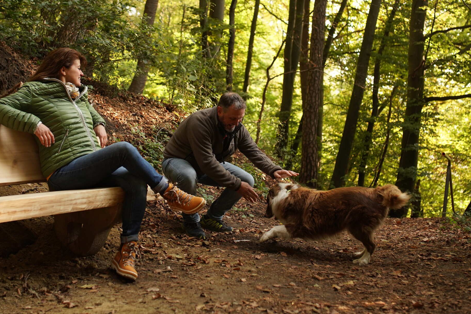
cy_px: 152
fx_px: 484
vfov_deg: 35.9
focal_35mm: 37
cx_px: 223
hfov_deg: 51.9
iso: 800
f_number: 2.2
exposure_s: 1/640
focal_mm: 35
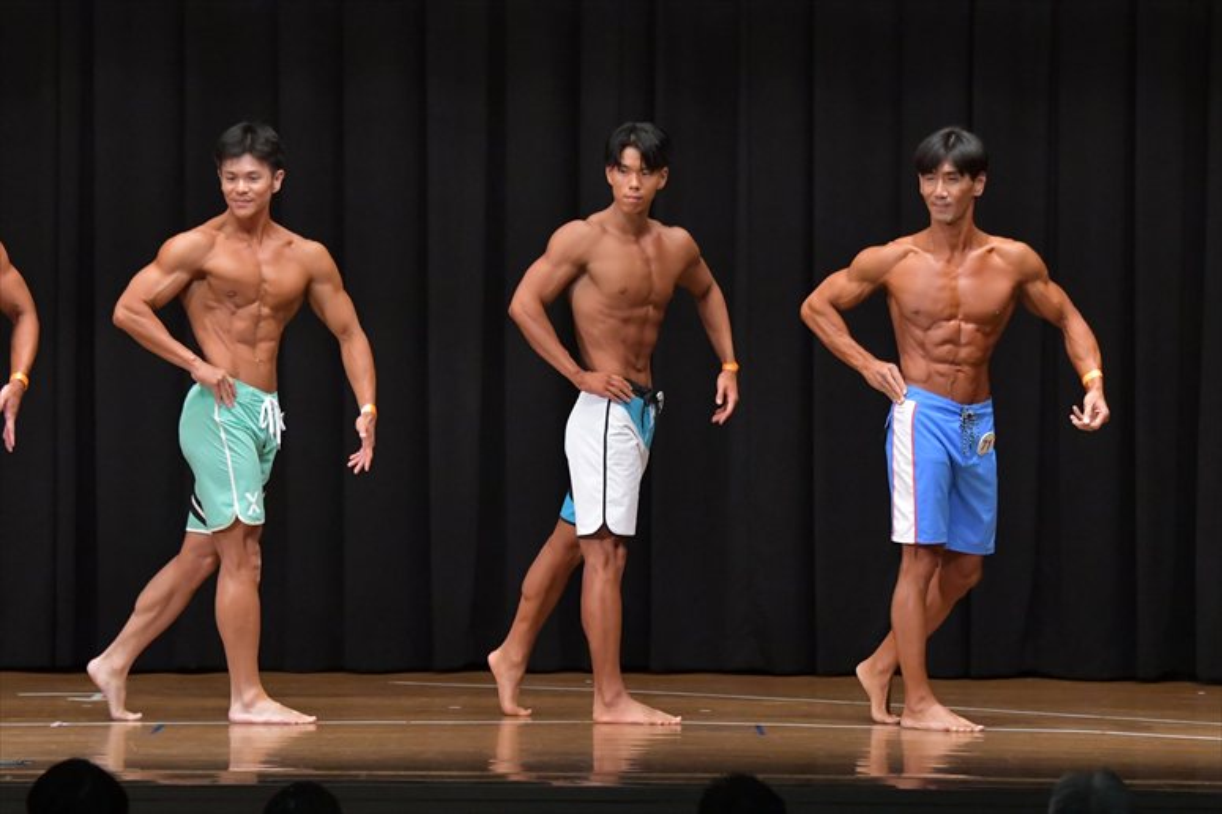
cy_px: 407
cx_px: 611
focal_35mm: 202
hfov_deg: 10.2
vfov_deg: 6.8
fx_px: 6854
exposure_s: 1/400
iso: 6400
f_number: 5.6
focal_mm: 135
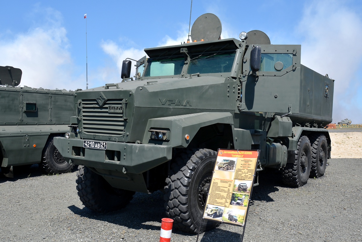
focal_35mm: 33
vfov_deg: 40.0
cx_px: 181
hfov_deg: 57.2
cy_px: 121
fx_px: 332
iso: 100
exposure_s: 1/320
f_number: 8
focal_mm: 22
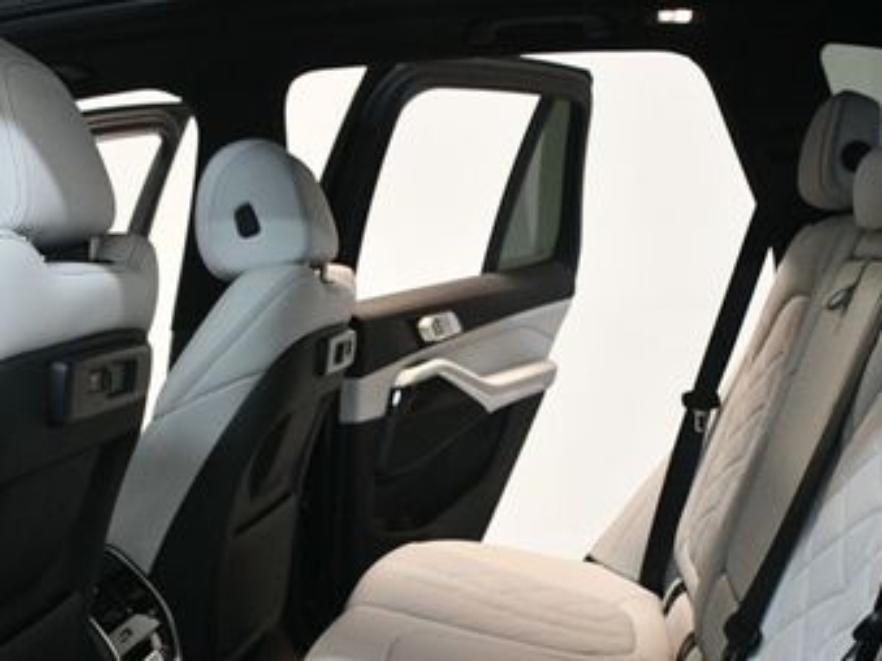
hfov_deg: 38.9
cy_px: 510
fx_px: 1248
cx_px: 416
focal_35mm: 49
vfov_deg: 29.1
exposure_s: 1/125
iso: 2500
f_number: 3.5
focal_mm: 18
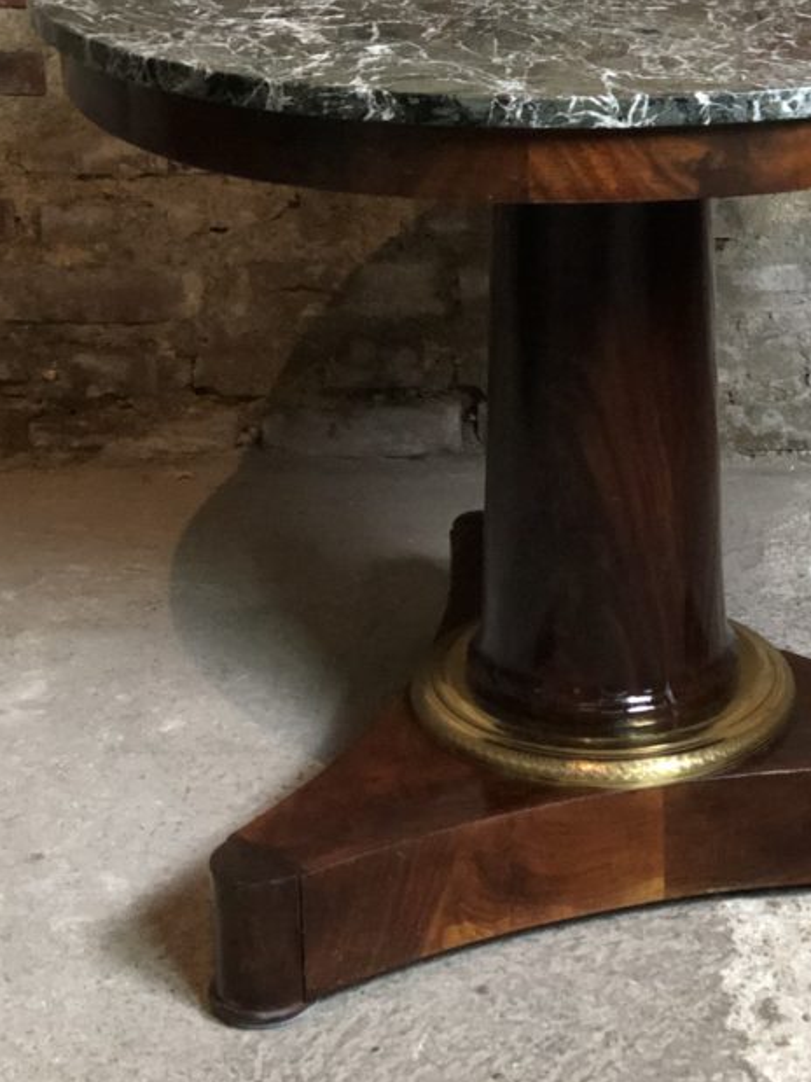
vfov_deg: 22.6
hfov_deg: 17.1
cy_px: 276
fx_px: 2687
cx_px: 587
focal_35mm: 86
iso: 200
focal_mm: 6
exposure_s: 1/8
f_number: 2.4
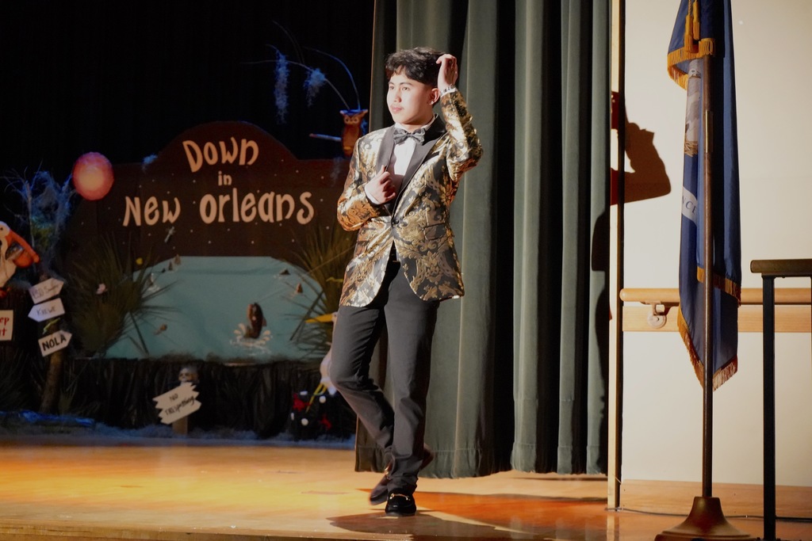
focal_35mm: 70
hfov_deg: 28.8
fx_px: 1579
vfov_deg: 19.5
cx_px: 406
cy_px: 270
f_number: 5.6
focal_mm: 70
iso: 12800
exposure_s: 1/60
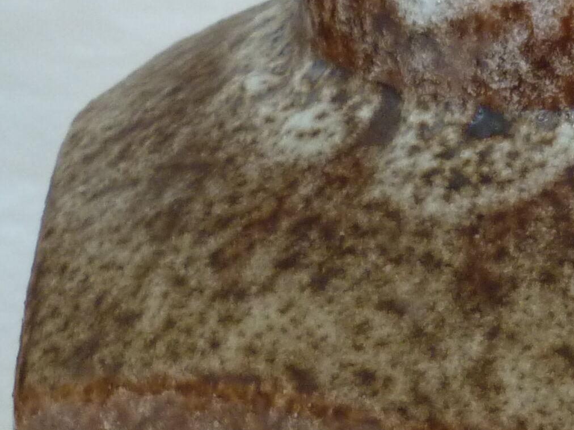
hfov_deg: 16.2
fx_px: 1973
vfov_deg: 12.2
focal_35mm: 119
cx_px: 563
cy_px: 497
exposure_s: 1/30
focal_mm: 5.5
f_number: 2.8
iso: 200
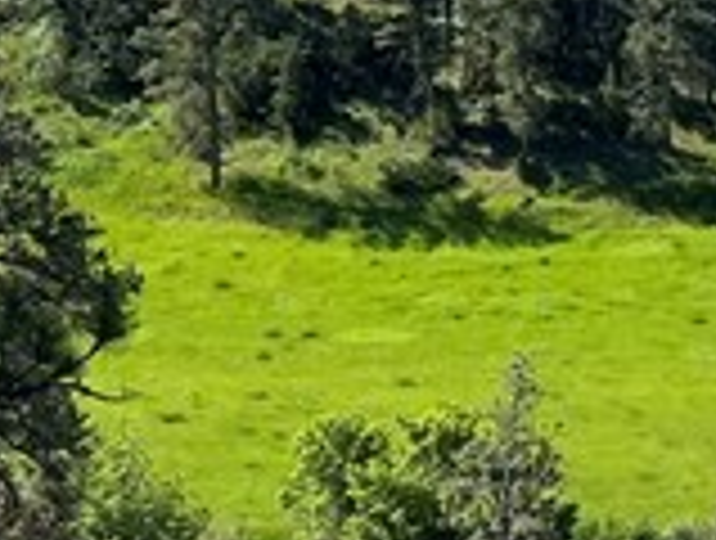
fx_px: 3462
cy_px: -256
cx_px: 1162
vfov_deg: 8.7
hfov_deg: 11.2
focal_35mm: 167
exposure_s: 1/3571
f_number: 1.5
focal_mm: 5.7
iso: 50
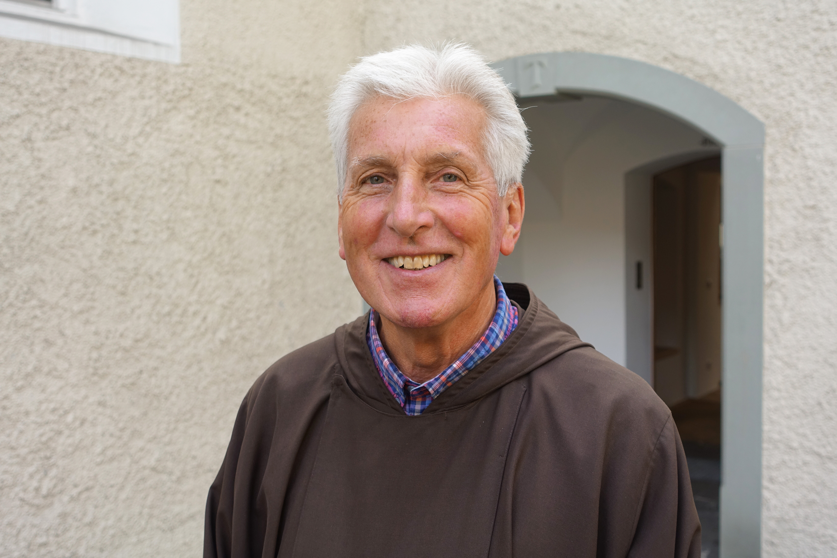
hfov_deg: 42.7
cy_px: 279
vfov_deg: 29.2
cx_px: 418
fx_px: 1069
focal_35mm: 46
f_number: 2.8
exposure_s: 1/200
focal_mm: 16.84
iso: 125
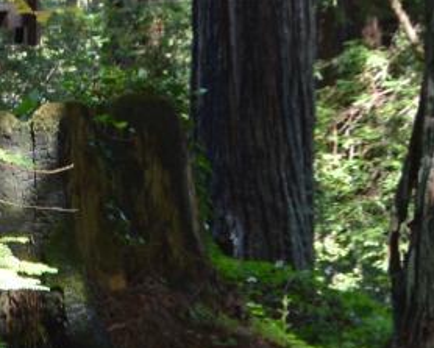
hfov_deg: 9.5
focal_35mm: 182
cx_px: -565
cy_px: -76
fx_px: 2340
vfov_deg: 8.4
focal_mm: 24
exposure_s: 1/100
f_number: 5
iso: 400
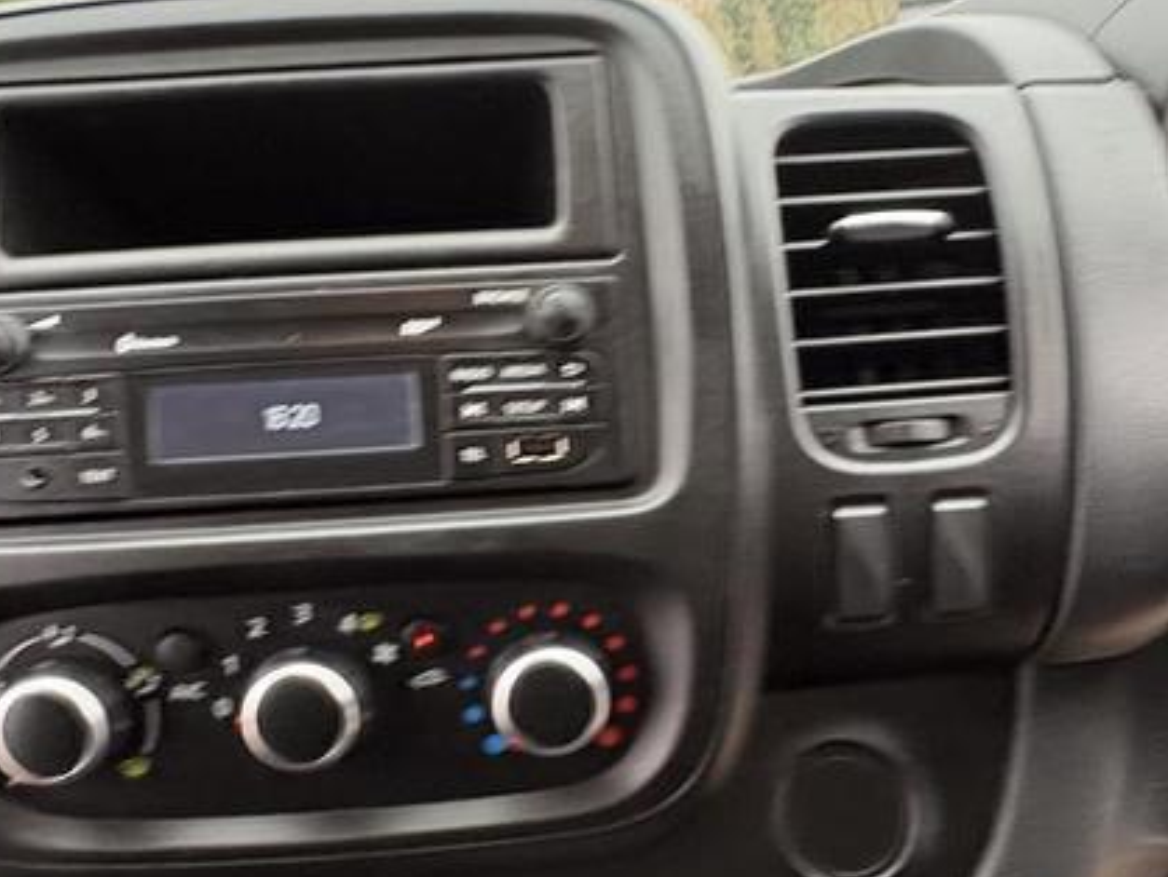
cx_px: 545
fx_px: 1013
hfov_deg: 59.9
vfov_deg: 46.7
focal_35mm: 30
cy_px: 511
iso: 320
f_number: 2.2
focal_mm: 2.22
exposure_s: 1/60
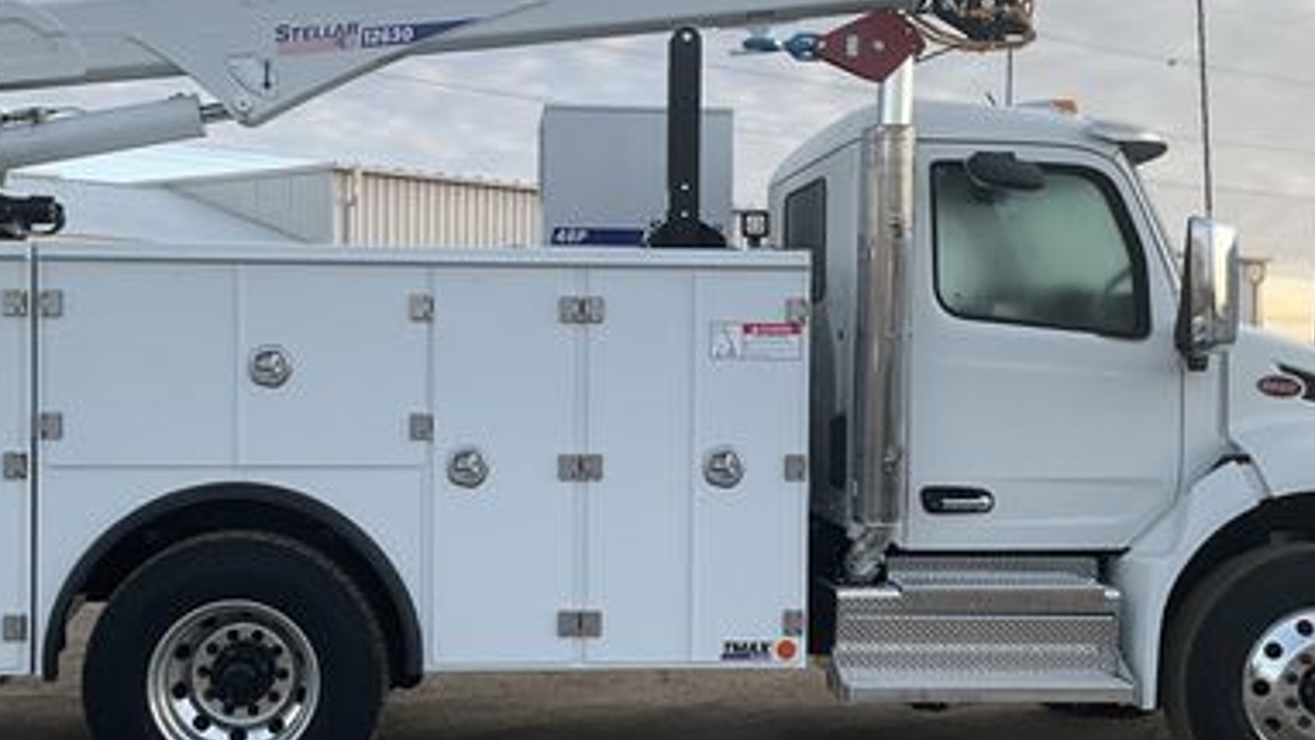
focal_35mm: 53
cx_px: 609
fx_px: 1848
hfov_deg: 39.1
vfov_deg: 22.6
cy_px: 399
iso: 20
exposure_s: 1/210
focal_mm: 3
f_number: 1.8
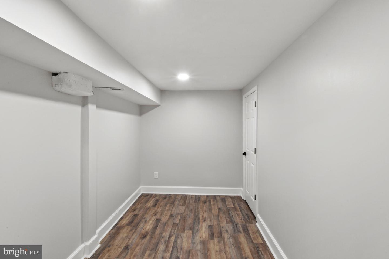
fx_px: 162
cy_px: 130
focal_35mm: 15
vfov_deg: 77.3
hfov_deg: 100.4
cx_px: 194
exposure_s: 5
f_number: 22
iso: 100
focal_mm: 10
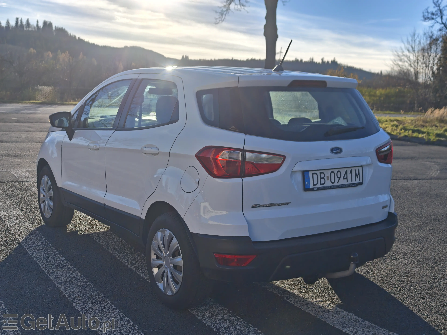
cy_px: 168
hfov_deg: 45.8
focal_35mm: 41
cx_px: 224
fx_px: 529
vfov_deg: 35.1
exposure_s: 1/4467
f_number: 2
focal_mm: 8.72
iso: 50
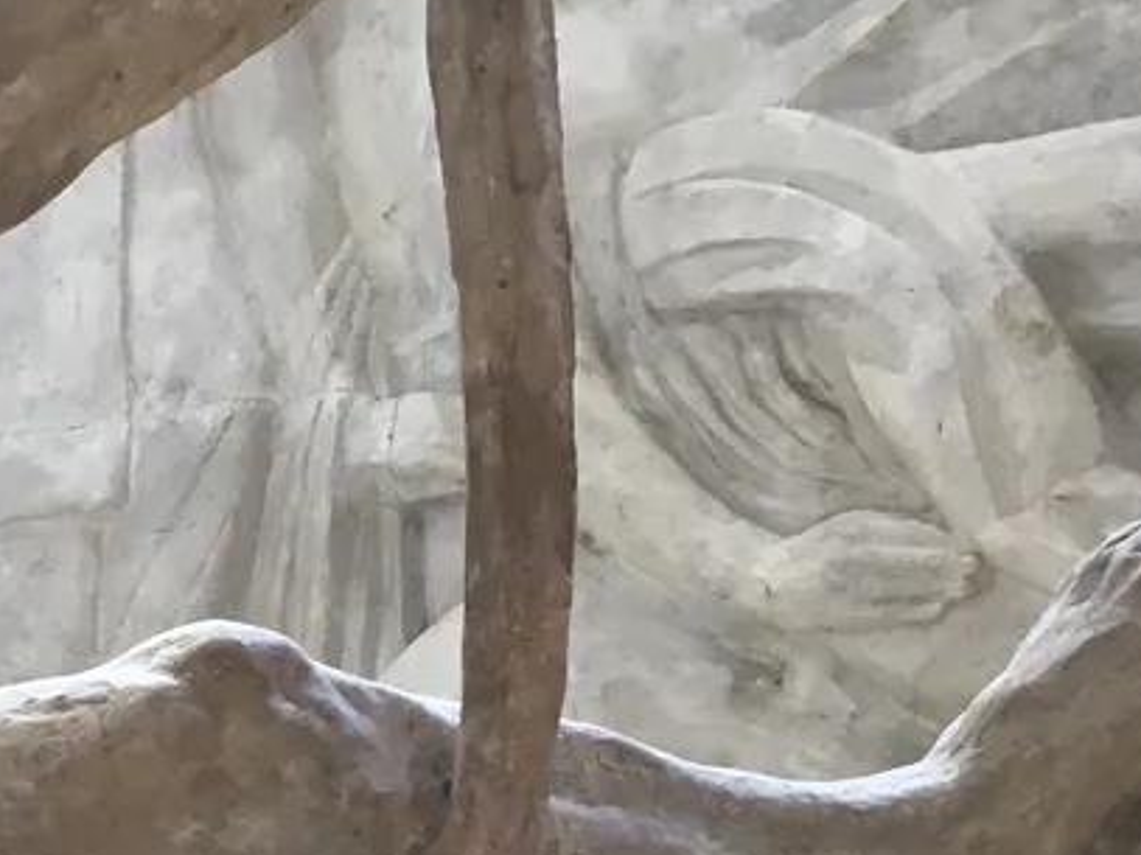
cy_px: 1343
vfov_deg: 12.3
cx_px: -432
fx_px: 3757
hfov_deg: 16.2
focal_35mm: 114
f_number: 2.2
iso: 40
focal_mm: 4.15
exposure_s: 1/33
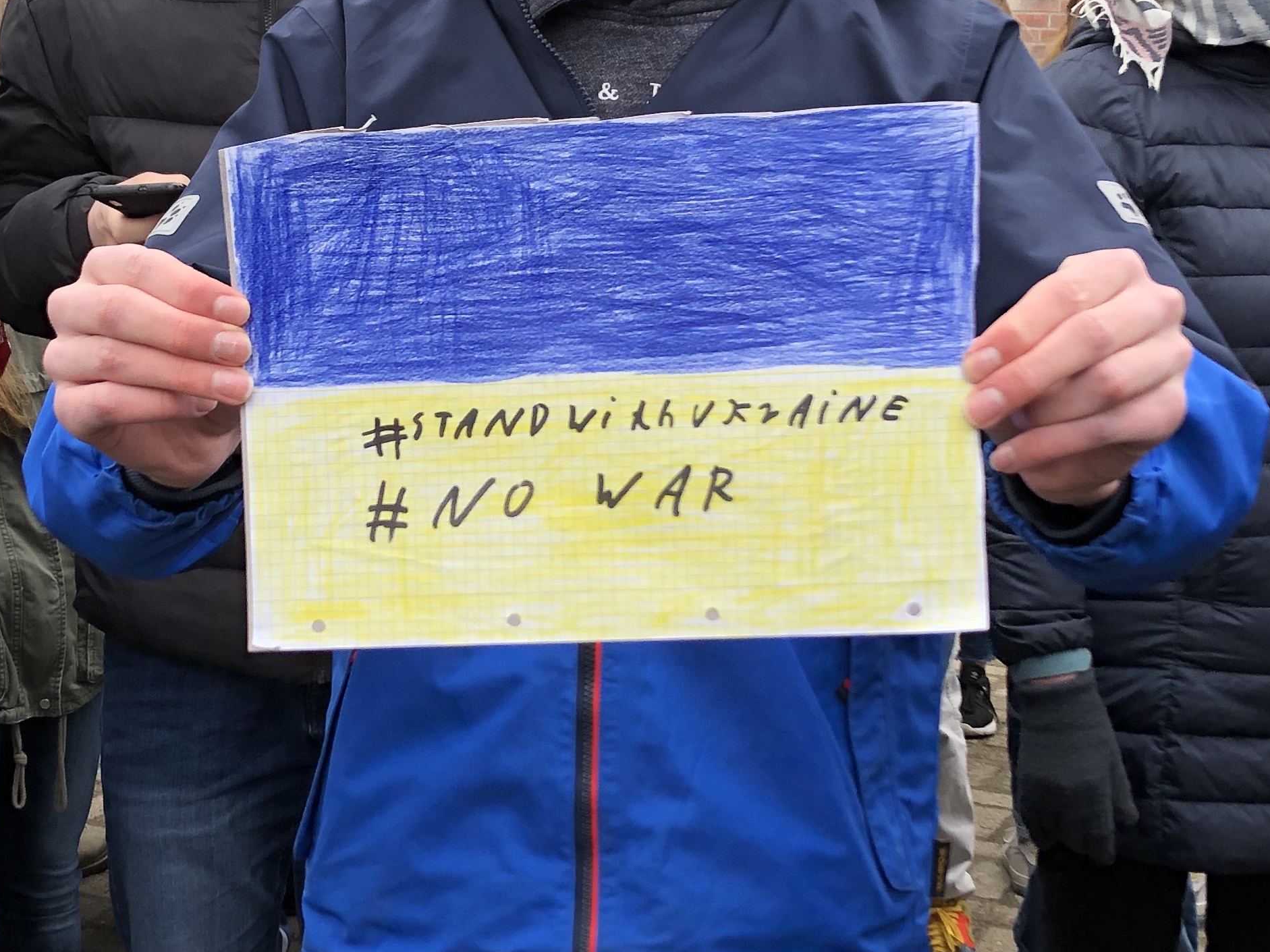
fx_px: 2201
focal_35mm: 60
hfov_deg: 32.2
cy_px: 515
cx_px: 571
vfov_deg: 24.4
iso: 20
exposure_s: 1/120
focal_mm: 3.99
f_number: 1.8
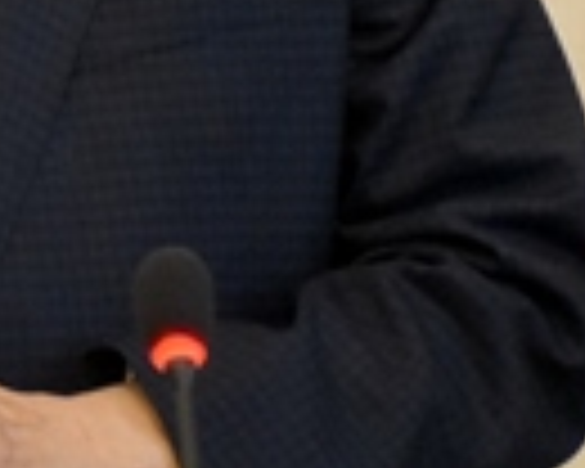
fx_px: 15011
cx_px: -297
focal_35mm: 867
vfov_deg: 1.8
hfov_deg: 2.2
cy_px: -236
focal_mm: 100
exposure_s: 1/60
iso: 4500
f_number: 5.6
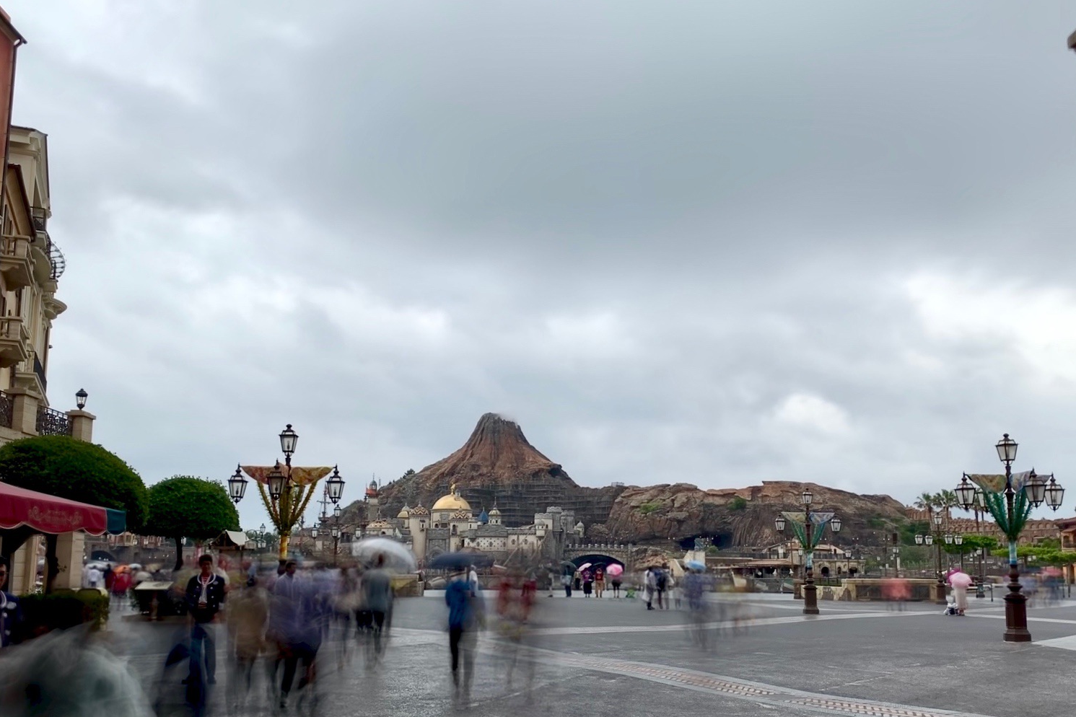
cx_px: 550
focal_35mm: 29
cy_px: 428
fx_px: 867
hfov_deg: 63.7
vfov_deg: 44.7
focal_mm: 4.25
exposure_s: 1/879
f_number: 1.8
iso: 25
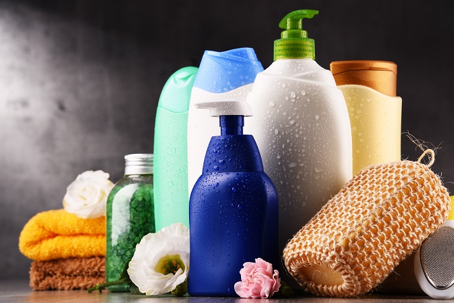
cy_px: 152
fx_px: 1830
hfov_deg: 14.1
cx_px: 227
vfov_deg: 9.5
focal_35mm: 145
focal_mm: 145
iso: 100
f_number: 13
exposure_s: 1/125
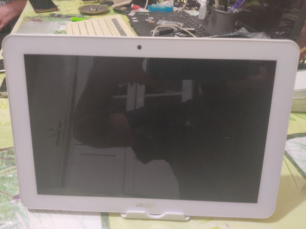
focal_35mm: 26
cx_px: 153
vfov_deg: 53.1
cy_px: 114
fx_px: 230
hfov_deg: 67.3
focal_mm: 4.74
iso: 1702
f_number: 1.79
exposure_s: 1/17
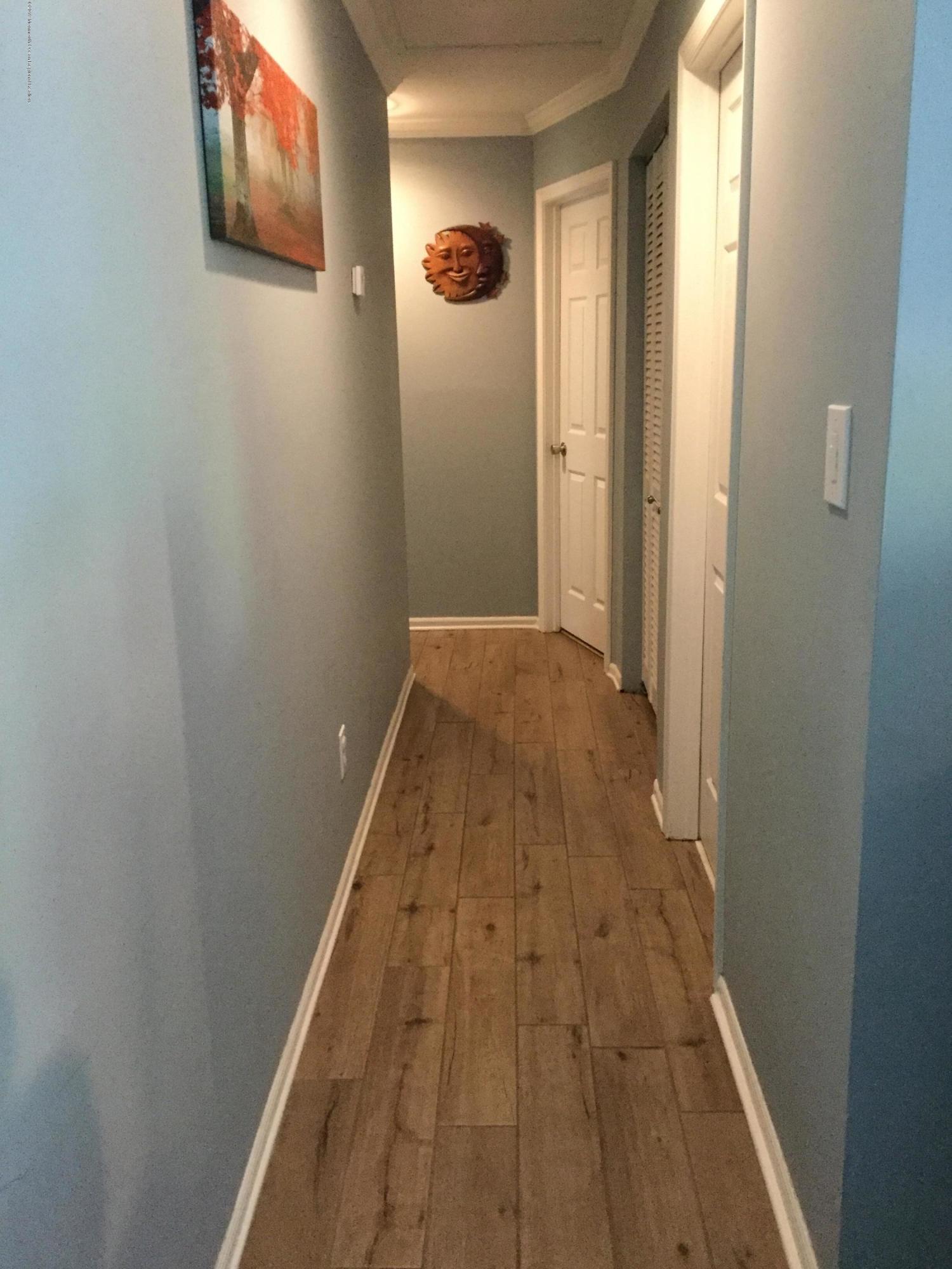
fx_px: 1137
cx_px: 476
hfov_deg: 45.4
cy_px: 634
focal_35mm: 31
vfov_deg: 58.4
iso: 250
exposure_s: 1/15
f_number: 2.4
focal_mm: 3.3
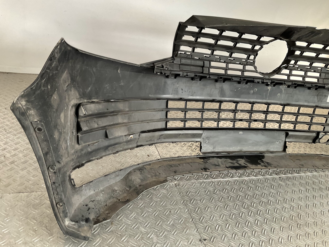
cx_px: 164
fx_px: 276
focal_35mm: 29
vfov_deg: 48.2
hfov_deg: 61.7
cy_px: 124
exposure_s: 1/50
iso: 64
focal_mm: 3
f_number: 1.8
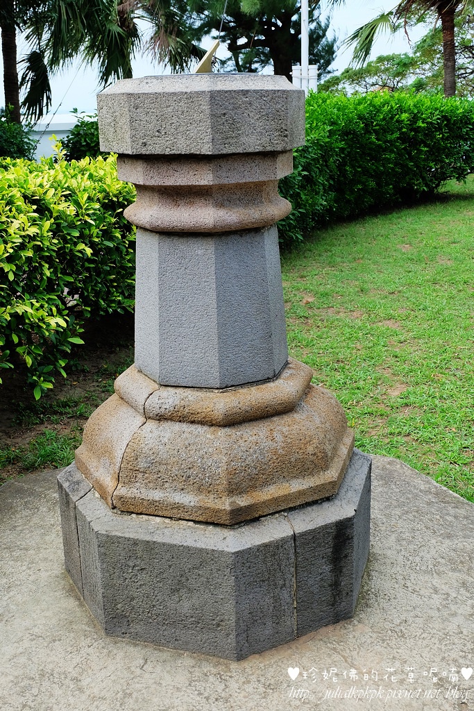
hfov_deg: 35.1
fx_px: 750
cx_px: 237
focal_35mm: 38
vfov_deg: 50.7
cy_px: 356
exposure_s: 1/220
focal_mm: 25.6
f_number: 8
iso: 400
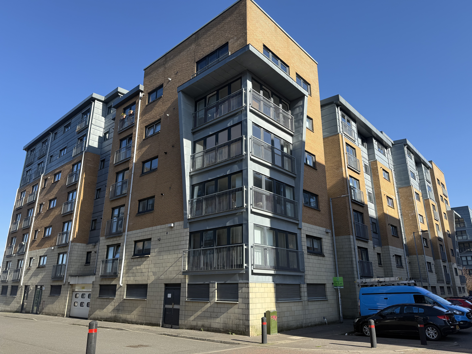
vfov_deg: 56.8
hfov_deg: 71.6
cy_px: 177
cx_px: 236
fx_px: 327
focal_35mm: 24
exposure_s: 1/2299
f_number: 1.78
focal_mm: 6.76
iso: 80
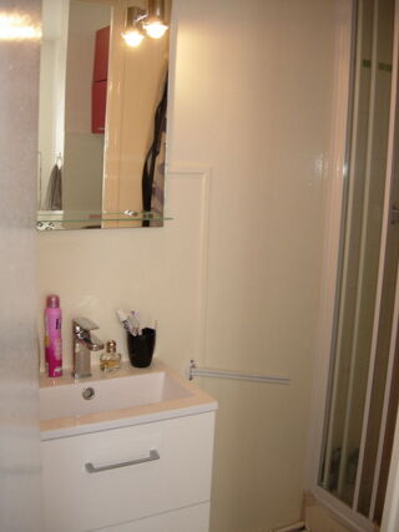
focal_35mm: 38
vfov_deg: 49.0
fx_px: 584
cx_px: 200
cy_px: 266
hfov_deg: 37.7
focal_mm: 7.8
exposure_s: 1/52.2
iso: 79
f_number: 2.8
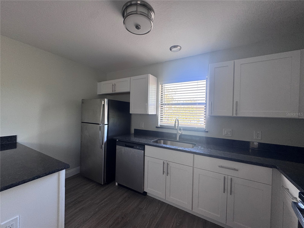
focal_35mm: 14
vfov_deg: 85.7
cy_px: 114
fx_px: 123
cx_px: 152
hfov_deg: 102.1
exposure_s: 1/99
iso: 125
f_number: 2.2
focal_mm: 2.22
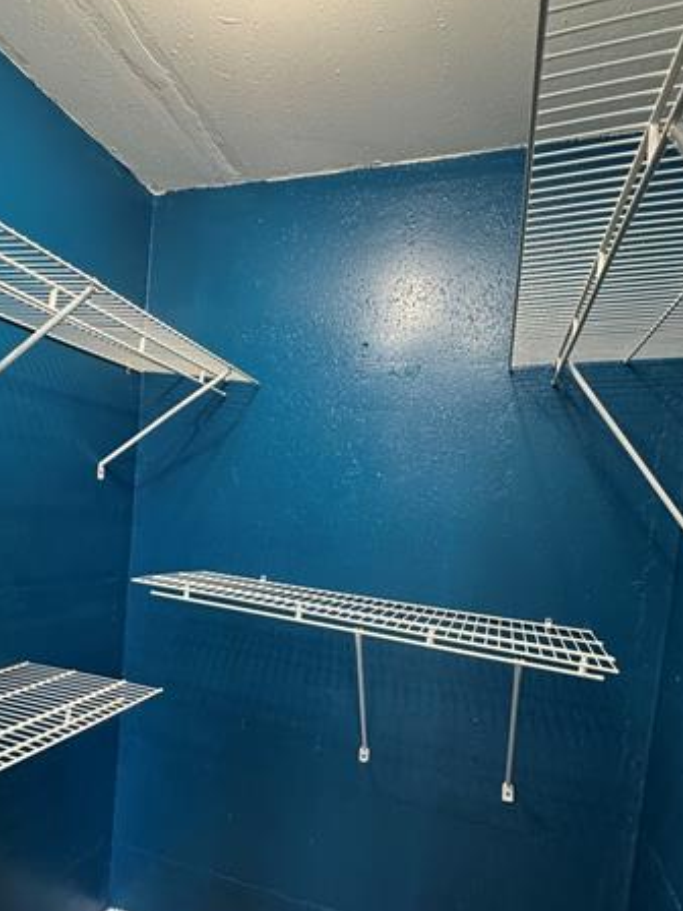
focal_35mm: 24
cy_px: 553
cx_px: 242
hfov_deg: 55.9
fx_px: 631
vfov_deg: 70.7
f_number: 2.2
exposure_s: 1/60
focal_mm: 2.22
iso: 320
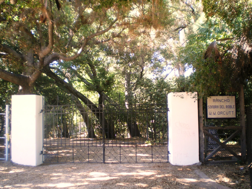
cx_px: 126
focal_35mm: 36
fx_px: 262
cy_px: 94
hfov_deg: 51.4
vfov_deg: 39.7
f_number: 3.1
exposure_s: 1/50
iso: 125
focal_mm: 6.3
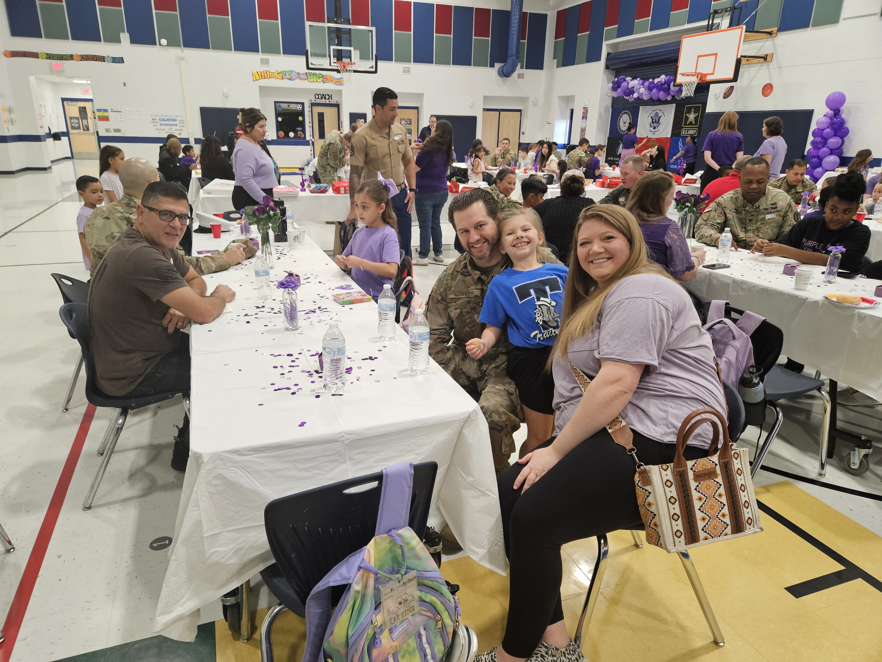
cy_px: 331
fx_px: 586
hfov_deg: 73.9
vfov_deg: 58.9
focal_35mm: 23
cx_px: 441
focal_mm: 5.4
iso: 320
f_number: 1.8
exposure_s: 1/170
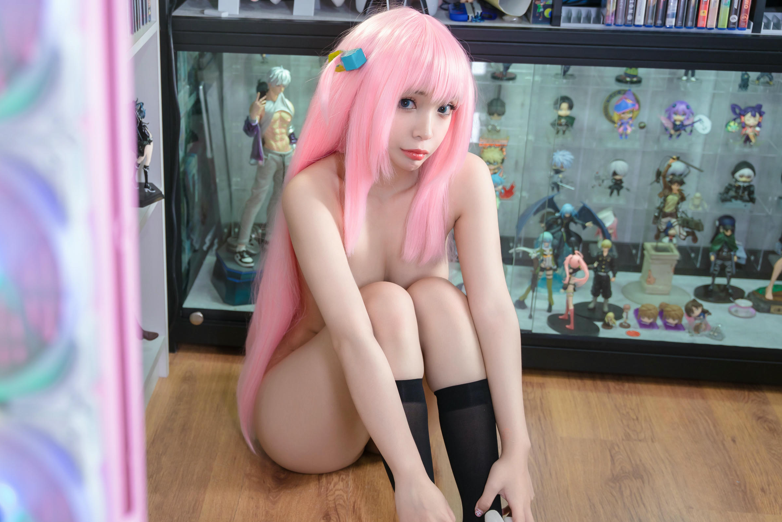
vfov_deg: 25.3
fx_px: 1161
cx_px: 243
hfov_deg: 36.7
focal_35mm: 53
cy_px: 300
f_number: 3.5
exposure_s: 1/100
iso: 640
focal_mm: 36.3
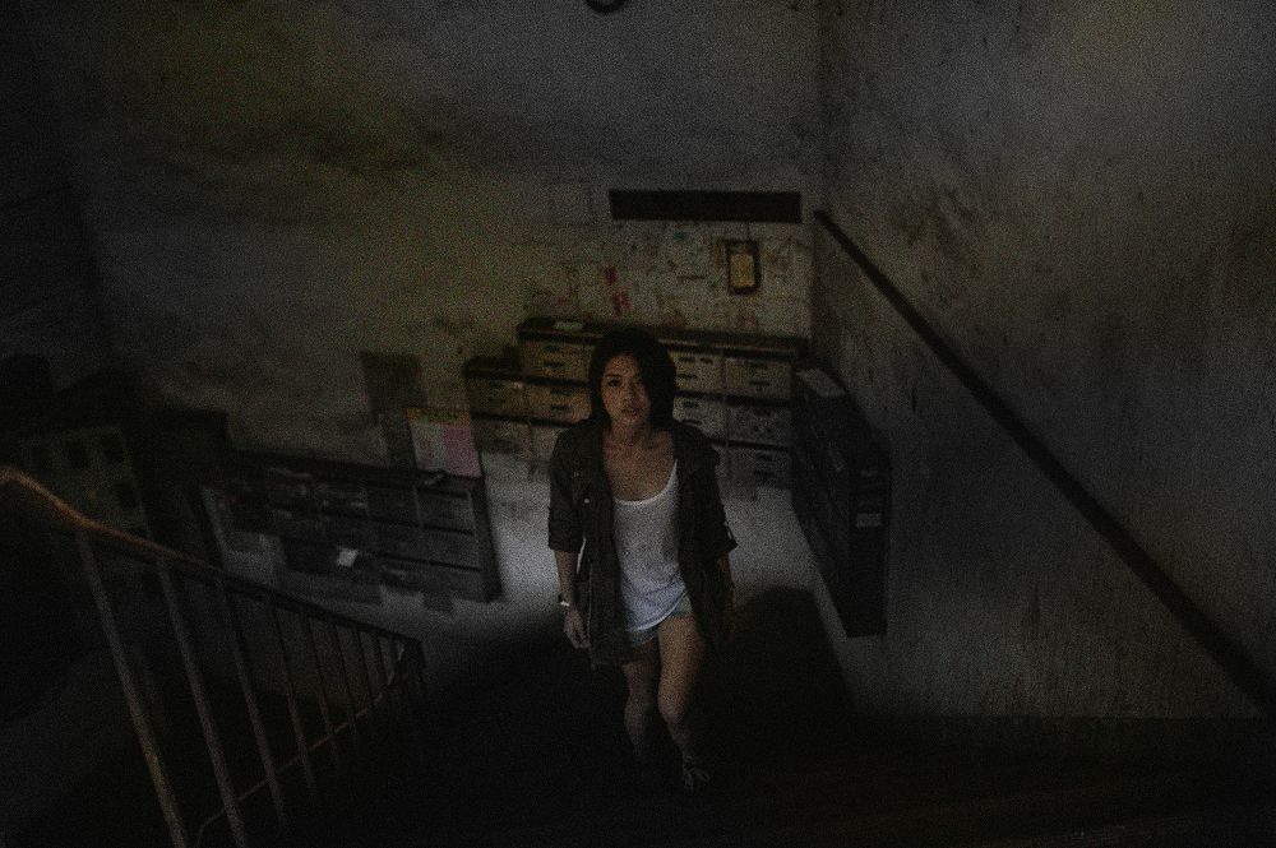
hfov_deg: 54.5
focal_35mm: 35
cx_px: 638
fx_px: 1240
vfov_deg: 37.8
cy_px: 424
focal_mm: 35
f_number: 2.2
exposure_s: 1/80
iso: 800
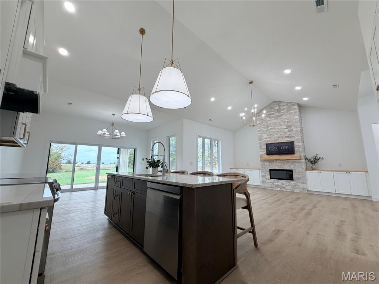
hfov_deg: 102.1
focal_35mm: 14
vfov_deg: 85.7
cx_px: 190
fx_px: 153
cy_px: 142
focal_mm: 2.22
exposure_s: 1/120
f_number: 2.2
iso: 80
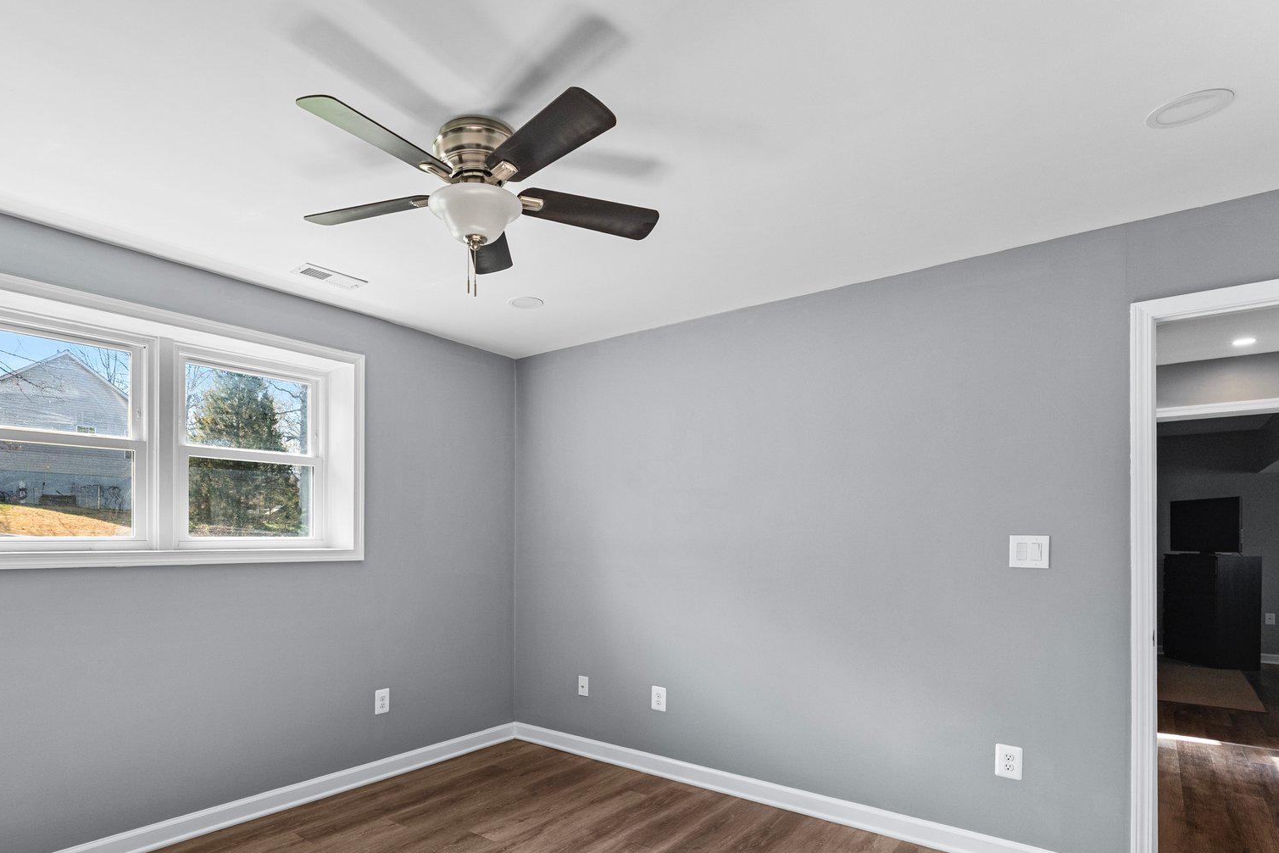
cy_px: 537
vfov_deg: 63.6
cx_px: 545
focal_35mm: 19
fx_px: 675
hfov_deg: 86.3
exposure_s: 1/60
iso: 1000
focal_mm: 14
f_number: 7.1
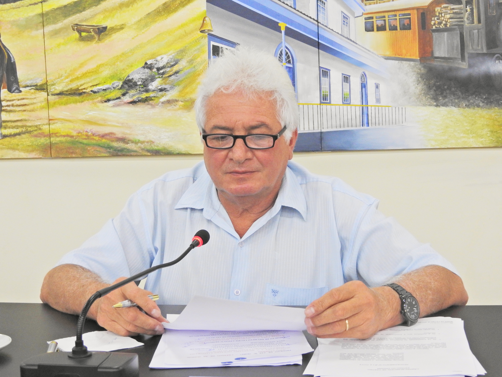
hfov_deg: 29.8
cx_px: 251
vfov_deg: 22.6
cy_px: 188
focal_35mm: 65
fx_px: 943
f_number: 4.8
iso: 400
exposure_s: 1/13
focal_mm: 11.6
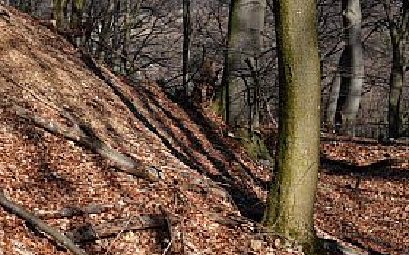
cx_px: -53
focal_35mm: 70
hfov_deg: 26.8
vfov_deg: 18.4
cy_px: 40
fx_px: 780
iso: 100
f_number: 7.1
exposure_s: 1/80
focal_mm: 24
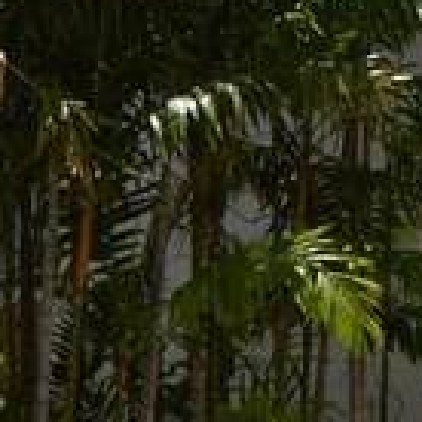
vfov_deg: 13.5
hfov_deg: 14.3
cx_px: 514
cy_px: -304
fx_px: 1628
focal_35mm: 118
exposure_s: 1/500
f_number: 11
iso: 360
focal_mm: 10
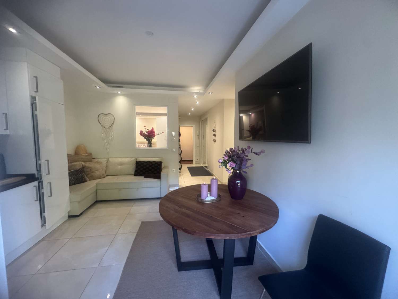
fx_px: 161
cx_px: 199
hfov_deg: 102.1
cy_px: 150
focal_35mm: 14
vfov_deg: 85.7
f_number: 2.2
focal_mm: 2.22
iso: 400
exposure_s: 1/50
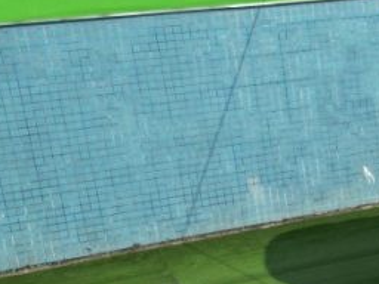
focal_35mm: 96
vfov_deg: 15.3
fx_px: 1051
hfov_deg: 16.9
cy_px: 206
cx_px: 682
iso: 100
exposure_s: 1/2500
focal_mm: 6.72
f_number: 1.7
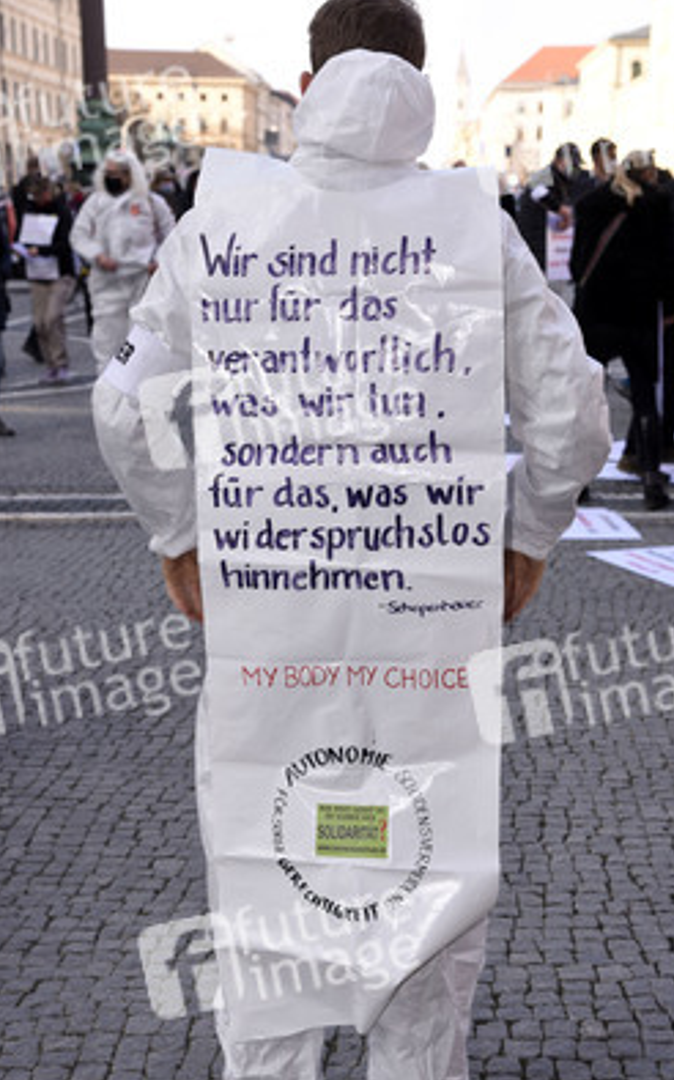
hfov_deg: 21.6
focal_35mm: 60
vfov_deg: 34.0
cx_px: 359
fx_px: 1765
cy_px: 543
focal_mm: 58
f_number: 6.3
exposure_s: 1/160
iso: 250
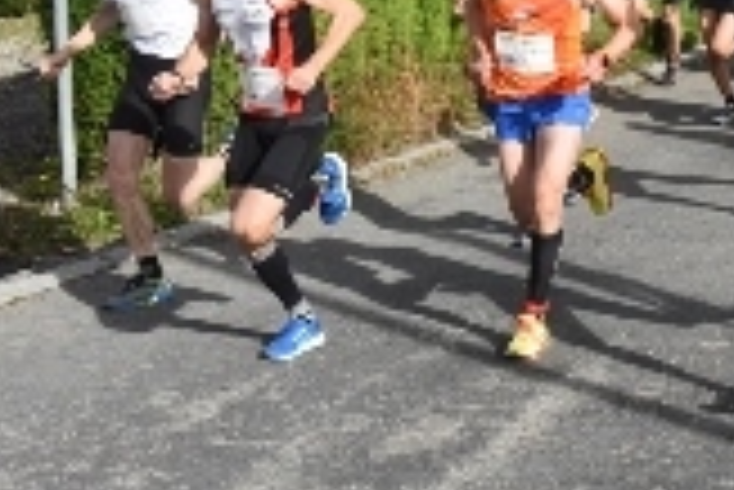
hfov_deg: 18.4
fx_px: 2204
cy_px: 38
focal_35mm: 108
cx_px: 743
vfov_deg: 12.6
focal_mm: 44
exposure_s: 1/4000
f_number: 9
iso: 6400
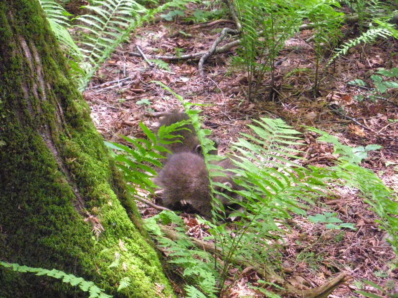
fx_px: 1150
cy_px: 149
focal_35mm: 100
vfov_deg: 14.8
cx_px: 199
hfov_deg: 19.6
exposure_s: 1/93.4
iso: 1600
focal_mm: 17.4
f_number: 5
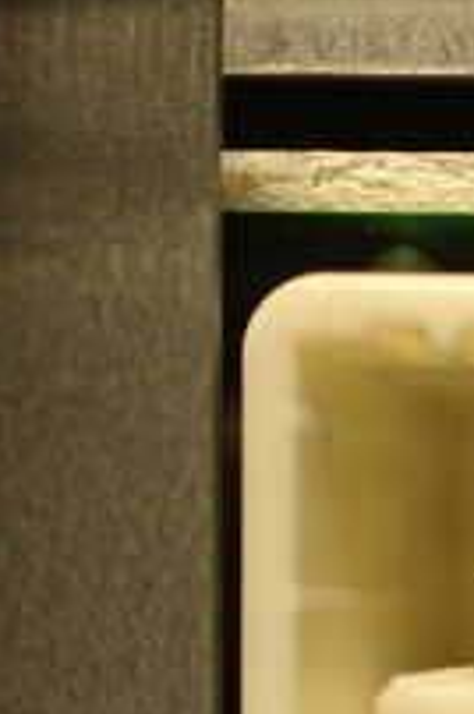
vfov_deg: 20.4
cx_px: 913
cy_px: 558
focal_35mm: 99
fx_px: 1962
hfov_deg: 12.3
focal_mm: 5.79
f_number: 2.4
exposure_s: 1/30
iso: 250
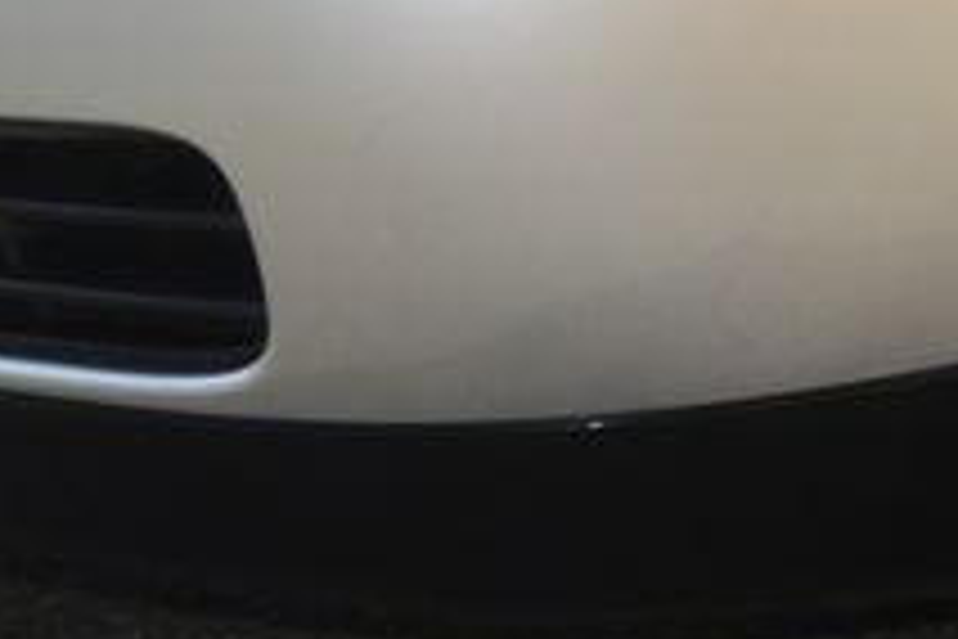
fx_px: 3459
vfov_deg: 10.1
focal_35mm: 130
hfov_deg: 15.0
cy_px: -394
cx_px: 1286
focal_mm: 10
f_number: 8
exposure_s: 1/250
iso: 160
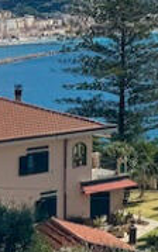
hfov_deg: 8.0
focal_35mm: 140
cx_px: 485
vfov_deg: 14.2
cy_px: -99
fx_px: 964
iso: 80
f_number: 1.78
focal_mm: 6.76
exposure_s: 1/12346
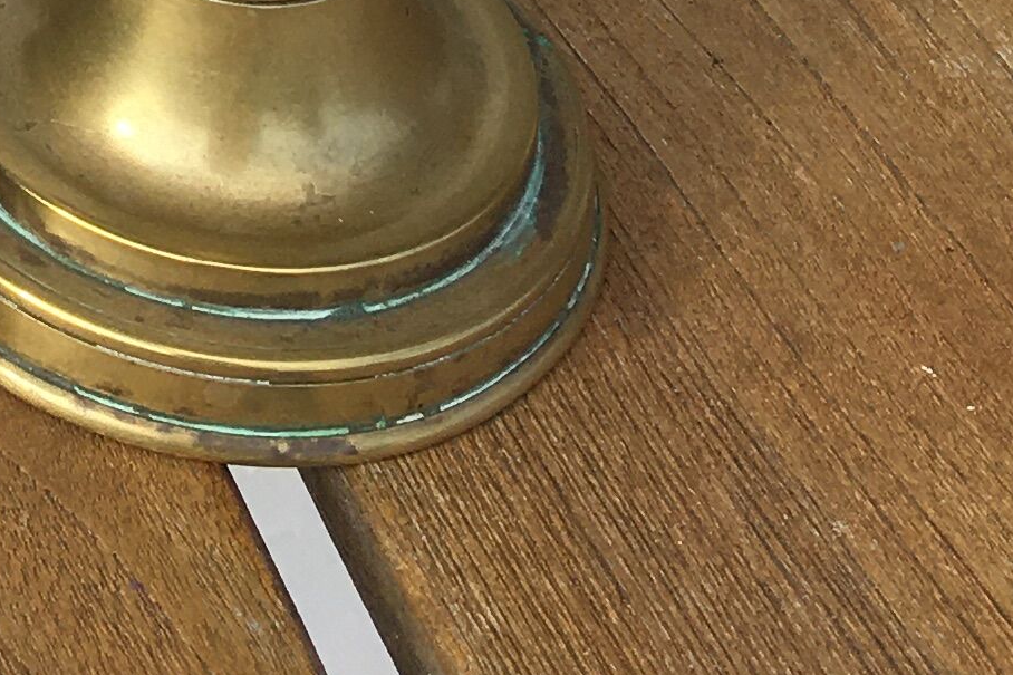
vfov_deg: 8.9
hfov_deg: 14.5
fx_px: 3770
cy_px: -1150
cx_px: -396
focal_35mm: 134
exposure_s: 1/777
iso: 25
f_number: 2.2
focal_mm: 4.15
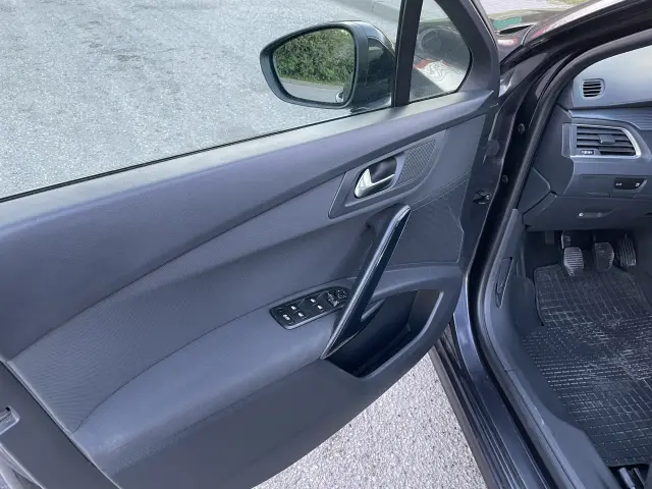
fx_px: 490
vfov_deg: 53.1
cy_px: 244
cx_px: 326
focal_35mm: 26
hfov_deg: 67.3
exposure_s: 1/63
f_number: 1.6
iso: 125
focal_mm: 4.2
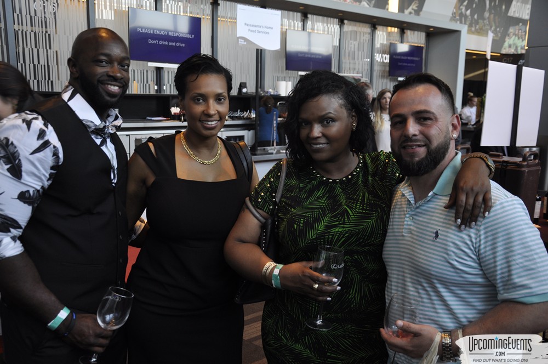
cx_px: 274
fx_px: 570
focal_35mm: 38
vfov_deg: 35.4
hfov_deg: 51.3
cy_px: 182
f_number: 5
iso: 400
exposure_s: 1/60
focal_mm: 25
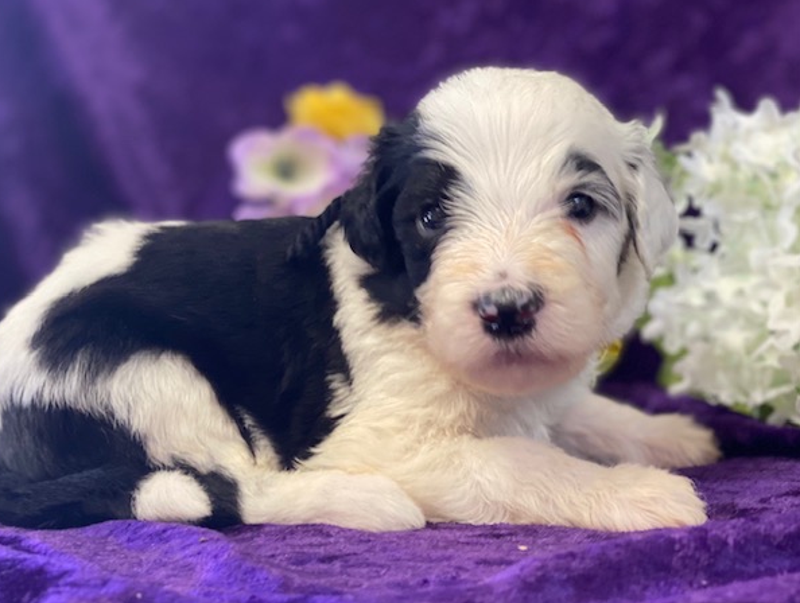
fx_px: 1297
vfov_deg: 26.2
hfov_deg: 34.3
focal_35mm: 56
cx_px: 370
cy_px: 308
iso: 125
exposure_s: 1/60
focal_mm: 6
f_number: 2
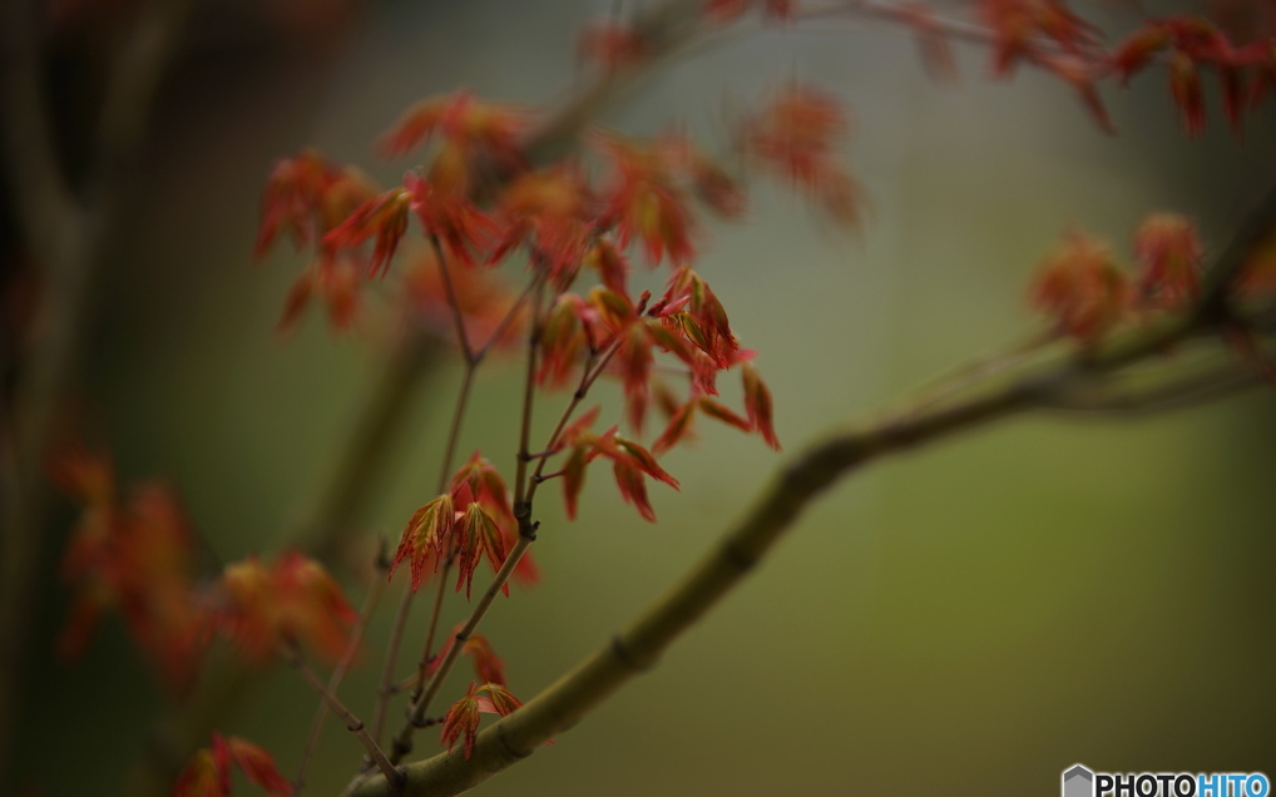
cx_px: 641
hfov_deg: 17.0
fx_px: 4277
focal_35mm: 123
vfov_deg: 10.6
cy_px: 395
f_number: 2.8
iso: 100
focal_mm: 120
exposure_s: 1/1000
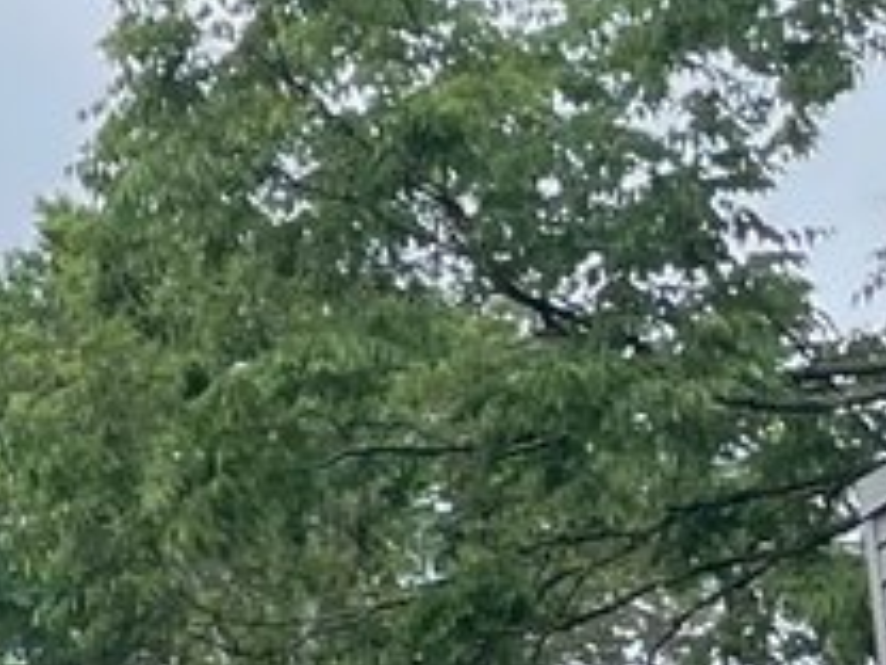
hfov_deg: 8.2
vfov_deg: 7.8
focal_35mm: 189
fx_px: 4837
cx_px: -2145
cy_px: 535
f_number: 1.6
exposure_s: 1/785
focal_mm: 4.2
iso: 32
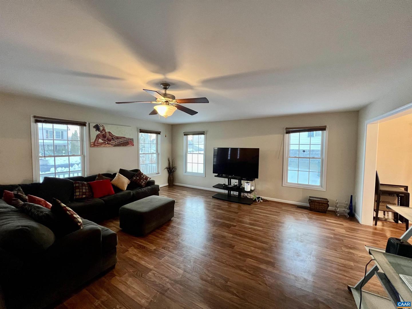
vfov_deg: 89.9
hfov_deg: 106.2
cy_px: 154
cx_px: 206
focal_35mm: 13
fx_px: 155
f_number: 1.8
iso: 320
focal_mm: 1.57
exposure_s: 1/60
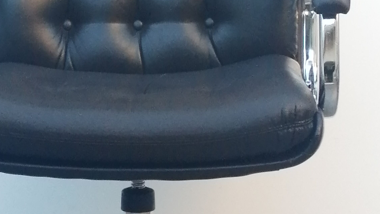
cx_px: 131
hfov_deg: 15.5
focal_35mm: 138
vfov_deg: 8.8
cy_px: 132
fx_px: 1391
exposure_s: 1/100
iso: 50
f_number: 1.8
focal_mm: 3.46
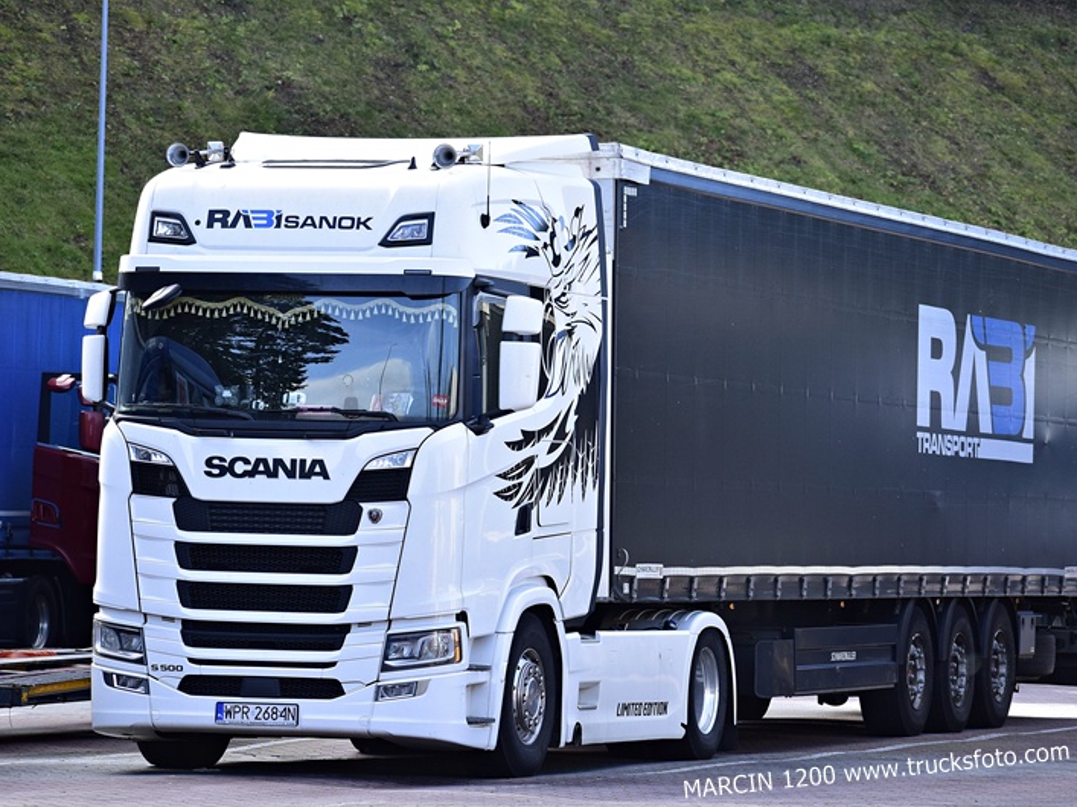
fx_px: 4977
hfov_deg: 12.4
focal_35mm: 160
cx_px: 541
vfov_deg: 9.3
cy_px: 405
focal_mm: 98
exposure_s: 1/800
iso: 800
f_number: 5
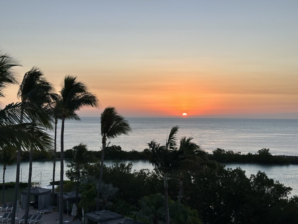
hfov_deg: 39.7
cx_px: 149
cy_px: 112
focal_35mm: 48
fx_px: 413
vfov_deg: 30.3
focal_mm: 6.86
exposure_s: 1/1030
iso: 64
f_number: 1.78
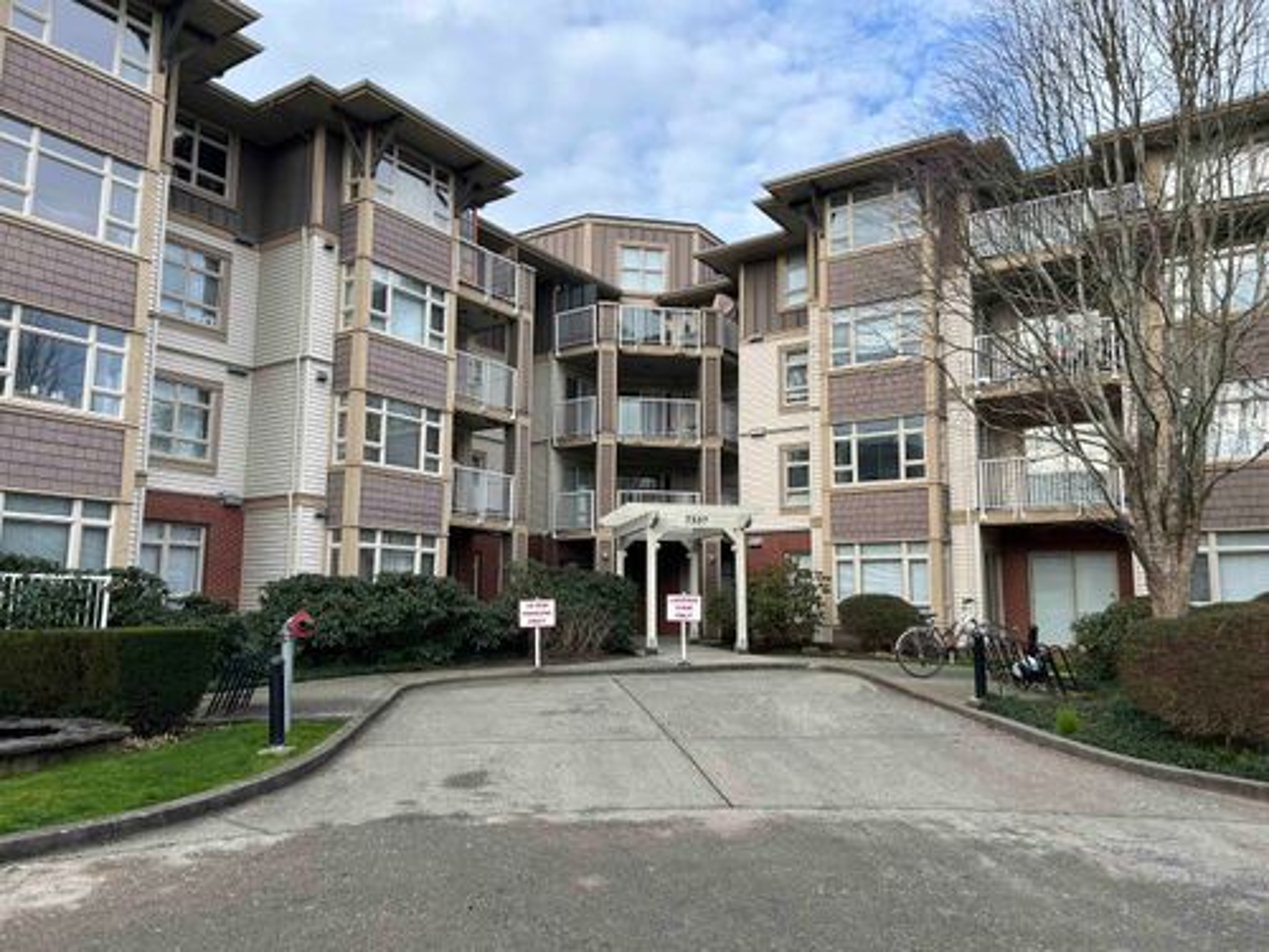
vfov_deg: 53.1
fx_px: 953
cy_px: 476
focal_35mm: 26
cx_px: 634
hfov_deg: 67.3
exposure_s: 1/1135
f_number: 1.5
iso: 50
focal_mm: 5.7
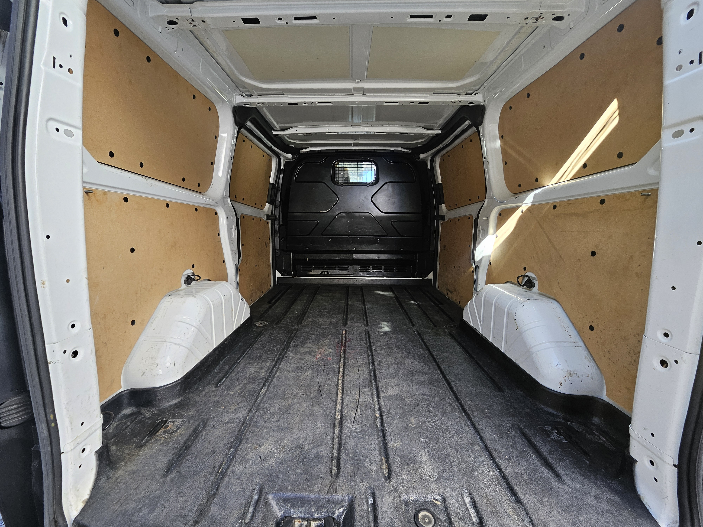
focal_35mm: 13
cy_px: 264
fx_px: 264
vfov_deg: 89.9
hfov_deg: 106.2
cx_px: 352
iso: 32
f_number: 2.2
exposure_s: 1/50
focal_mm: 1.74
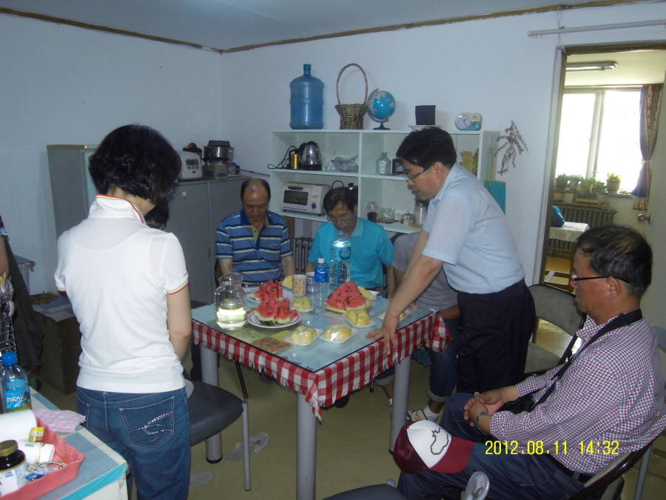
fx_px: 462
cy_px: 250
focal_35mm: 24
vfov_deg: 56.8
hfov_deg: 71.6
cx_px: 333
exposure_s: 1/40
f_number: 2.8
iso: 100
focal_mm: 4.3
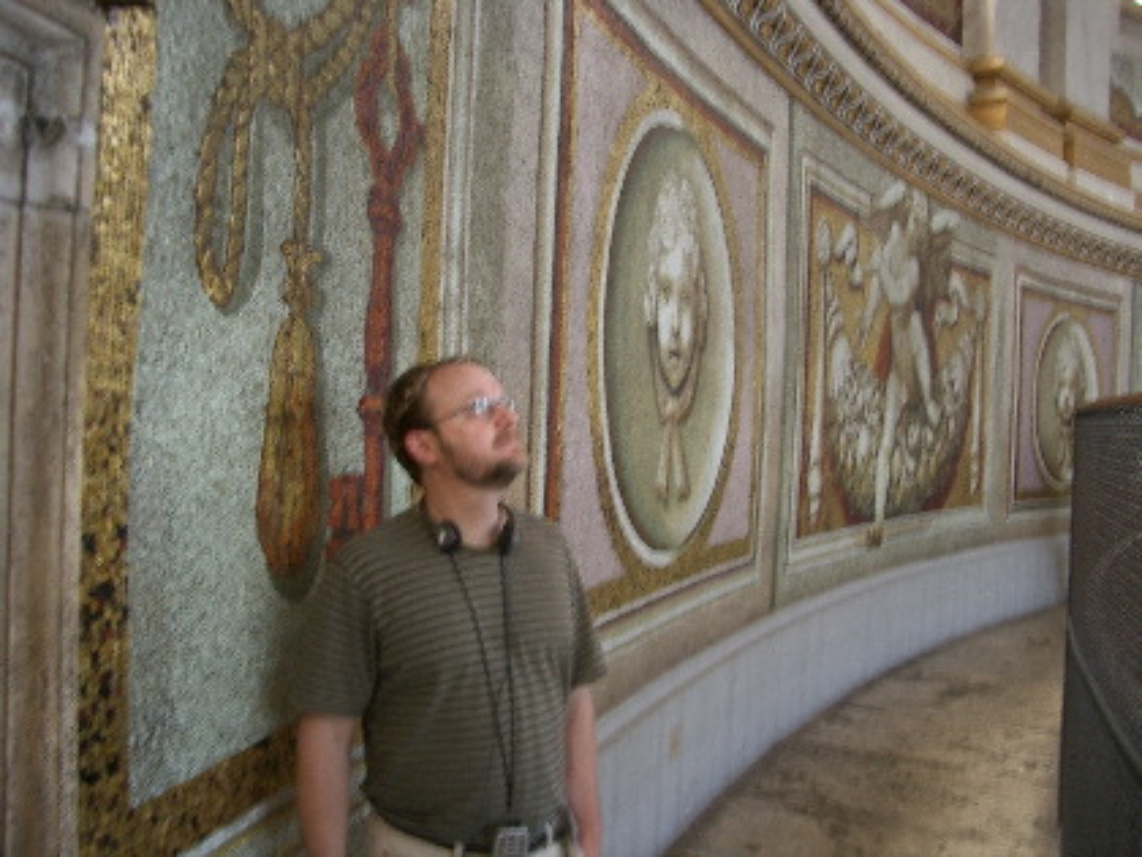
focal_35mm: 35
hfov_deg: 52.6
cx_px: 571
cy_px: 428
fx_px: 1155
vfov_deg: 40.7
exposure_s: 1/8
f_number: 2.6
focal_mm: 5.8
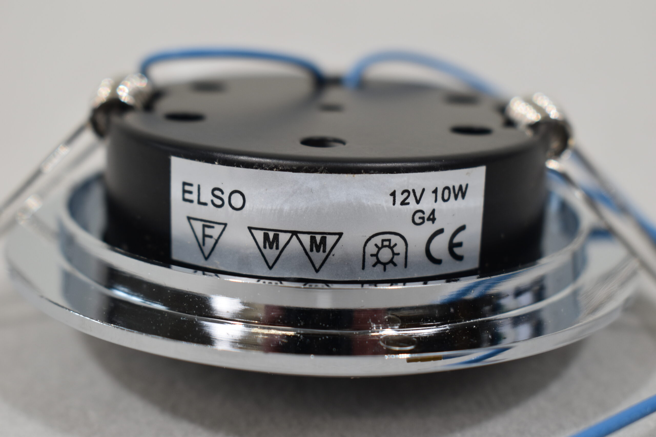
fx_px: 1257
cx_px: 328
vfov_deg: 19.7
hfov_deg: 29.2
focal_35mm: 69
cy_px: 218
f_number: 6.3
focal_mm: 46
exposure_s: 1/60
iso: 400
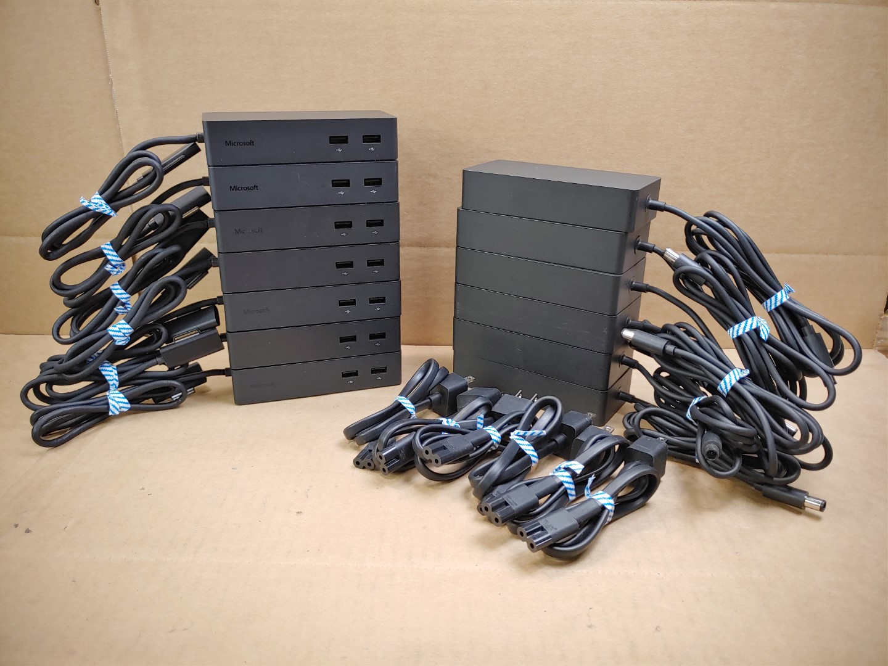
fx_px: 667
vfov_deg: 53.1
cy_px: 333
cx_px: 444
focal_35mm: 26
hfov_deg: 67.3
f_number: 1.8
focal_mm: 4.36
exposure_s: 1/120
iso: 100
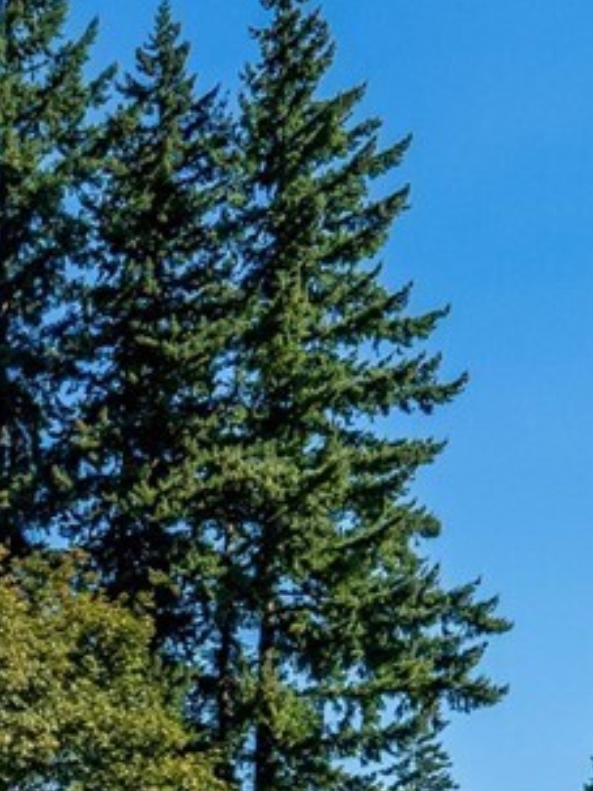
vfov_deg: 19.9
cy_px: 1164
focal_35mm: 86
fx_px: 1966
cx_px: -384
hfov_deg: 15.4
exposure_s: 1/500
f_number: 10
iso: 400
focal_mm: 16
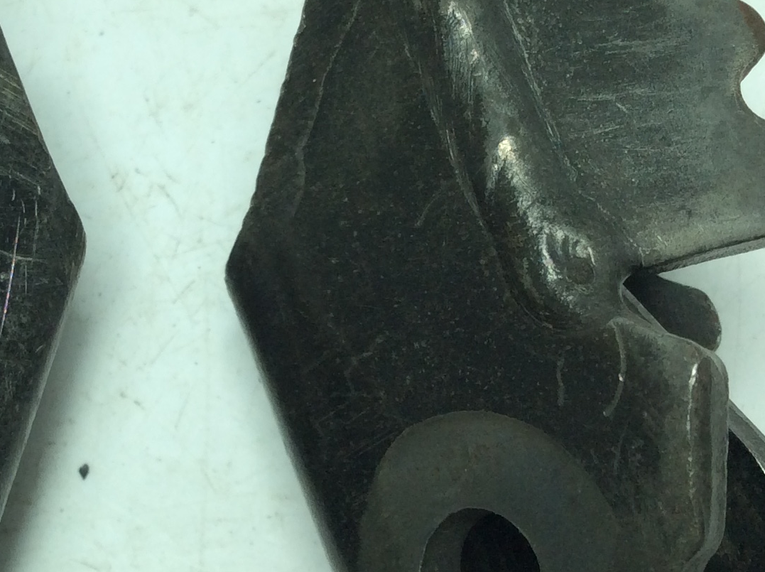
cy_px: 215
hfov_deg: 24.9
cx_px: 146
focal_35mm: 77
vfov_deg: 19.1
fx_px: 1700
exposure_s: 1/329
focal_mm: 3.3
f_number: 2.4
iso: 32
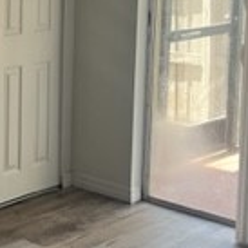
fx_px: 867
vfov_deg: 16.0
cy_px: 20
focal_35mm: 107
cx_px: -60
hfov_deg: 15.6
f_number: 1.6
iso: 64
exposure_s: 1/120
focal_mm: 5.1
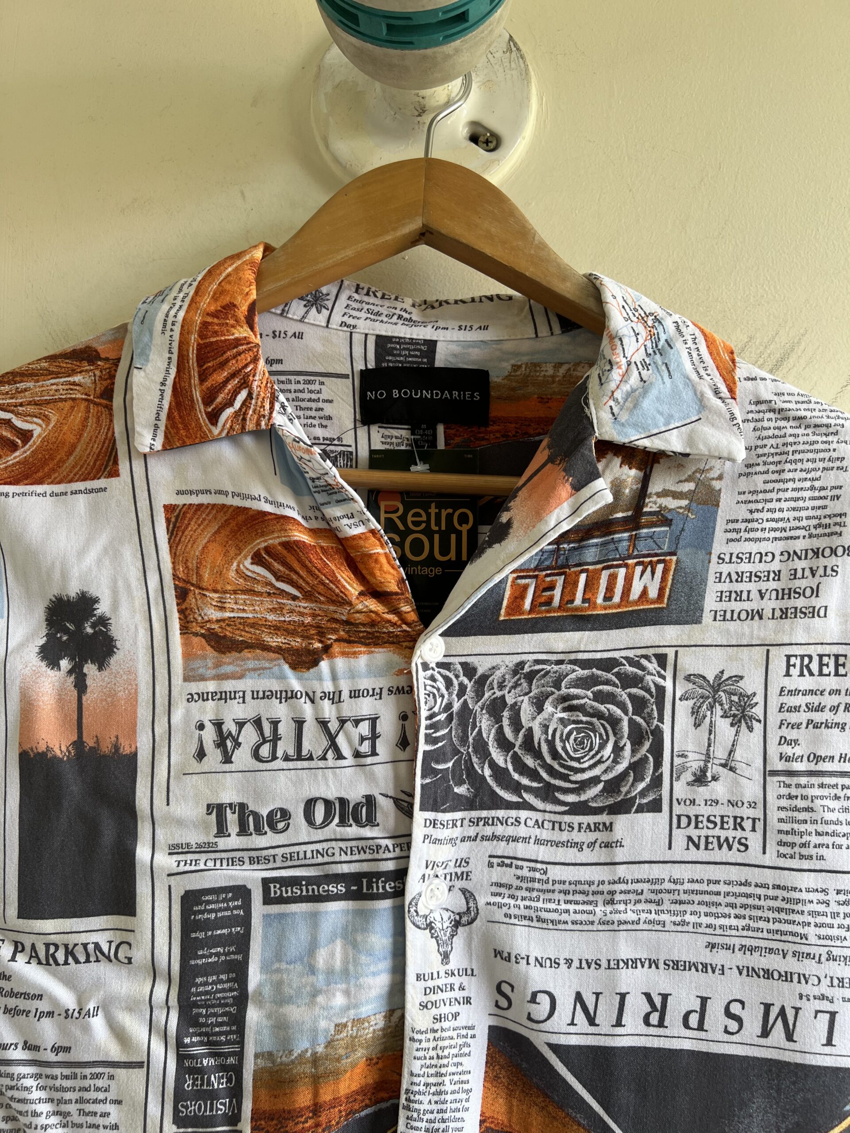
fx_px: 851
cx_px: 425
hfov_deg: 53.1
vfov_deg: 67.3
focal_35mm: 26
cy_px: 566
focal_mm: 5.7
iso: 50
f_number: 1.5
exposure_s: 1/121
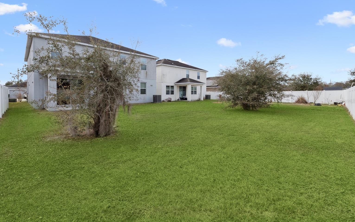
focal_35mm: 16
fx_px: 155
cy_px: 101
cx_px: 171
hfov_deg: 97.8
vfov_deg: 71.1
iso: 100
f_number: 8
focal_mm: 10
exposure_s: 1/200
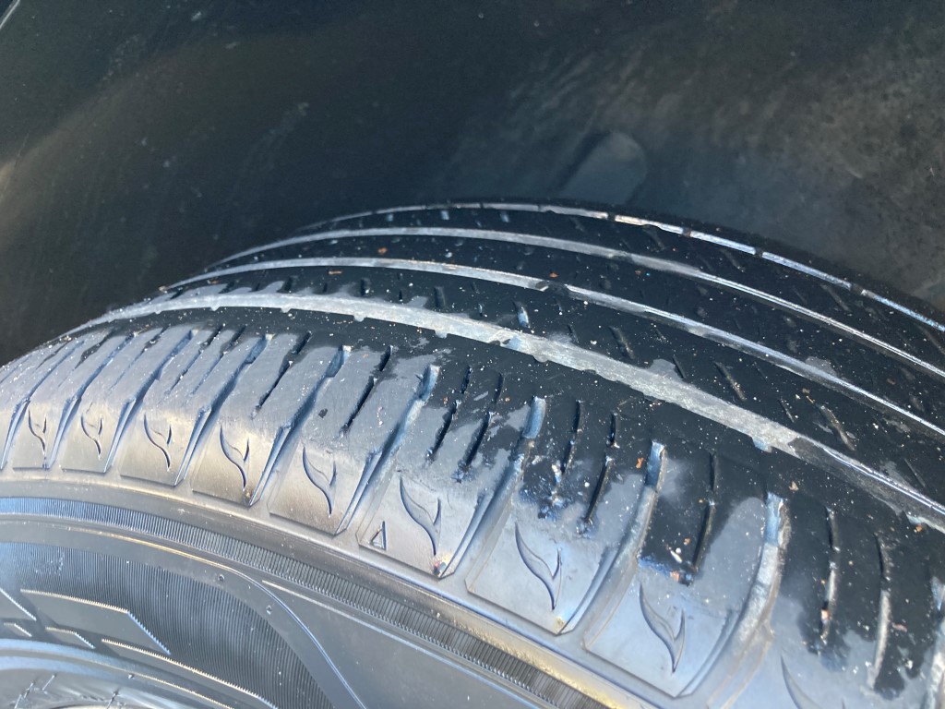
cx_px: 472
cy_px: 354
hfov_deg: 63.4
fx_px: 764
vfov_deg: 49.7
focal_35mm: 28
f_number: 1.8
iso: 160
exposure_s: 1/60
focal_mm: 3.99
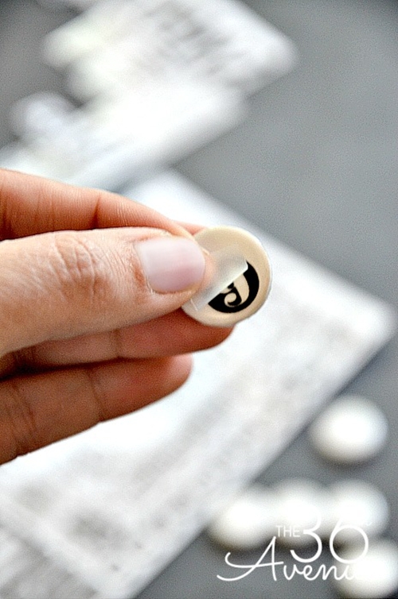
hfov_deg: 8.7
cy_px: 300
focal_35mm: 158
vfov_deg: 13.1
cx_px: 199
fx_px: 2621
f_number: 5.6
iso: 800
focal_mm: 105
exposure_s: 1/30
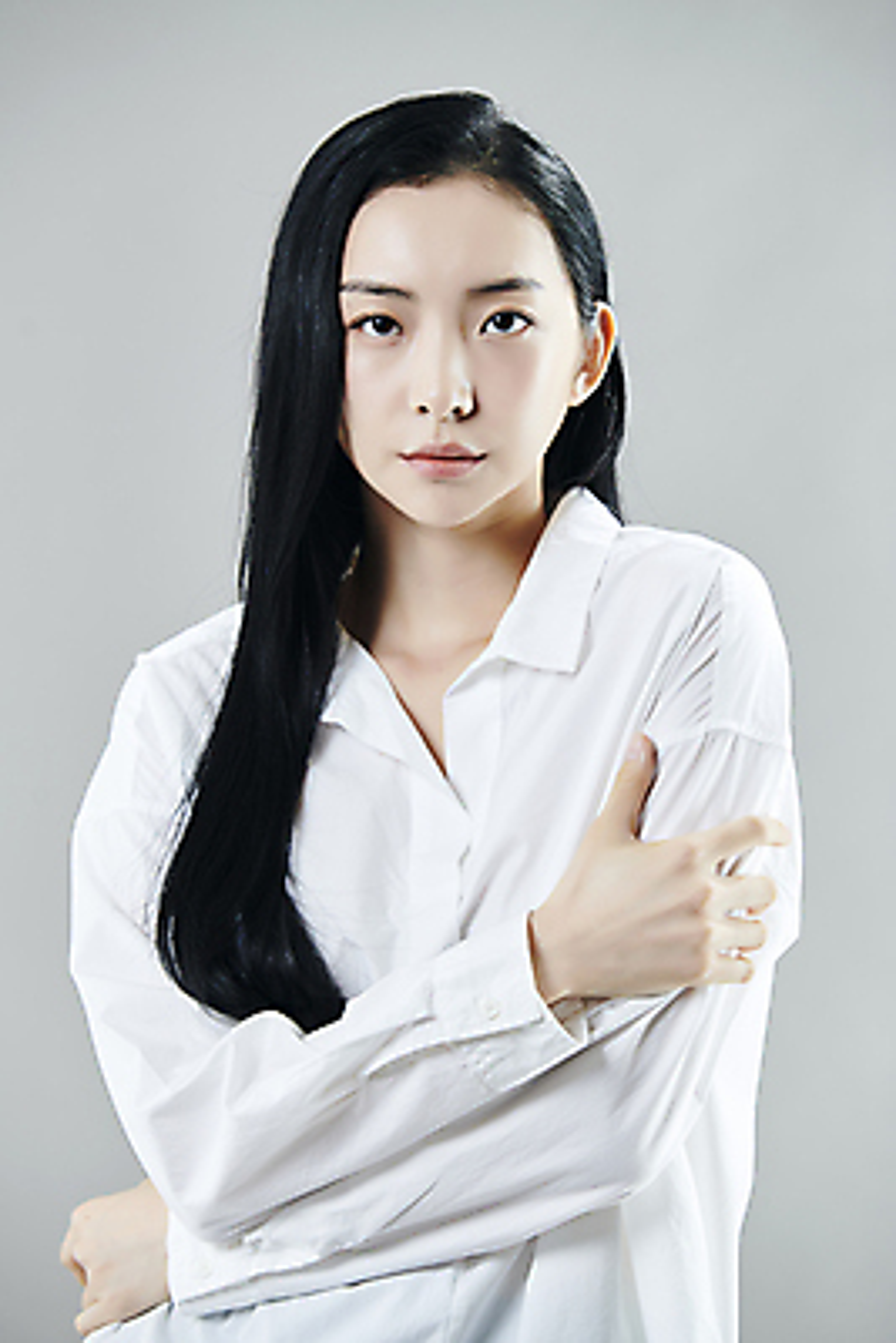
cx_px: 448
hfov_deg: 8.3
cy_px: 672
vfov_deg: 12.4
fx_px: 6154
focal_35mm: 165
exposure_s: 1/125
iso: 80
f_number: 5.6
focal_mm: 165
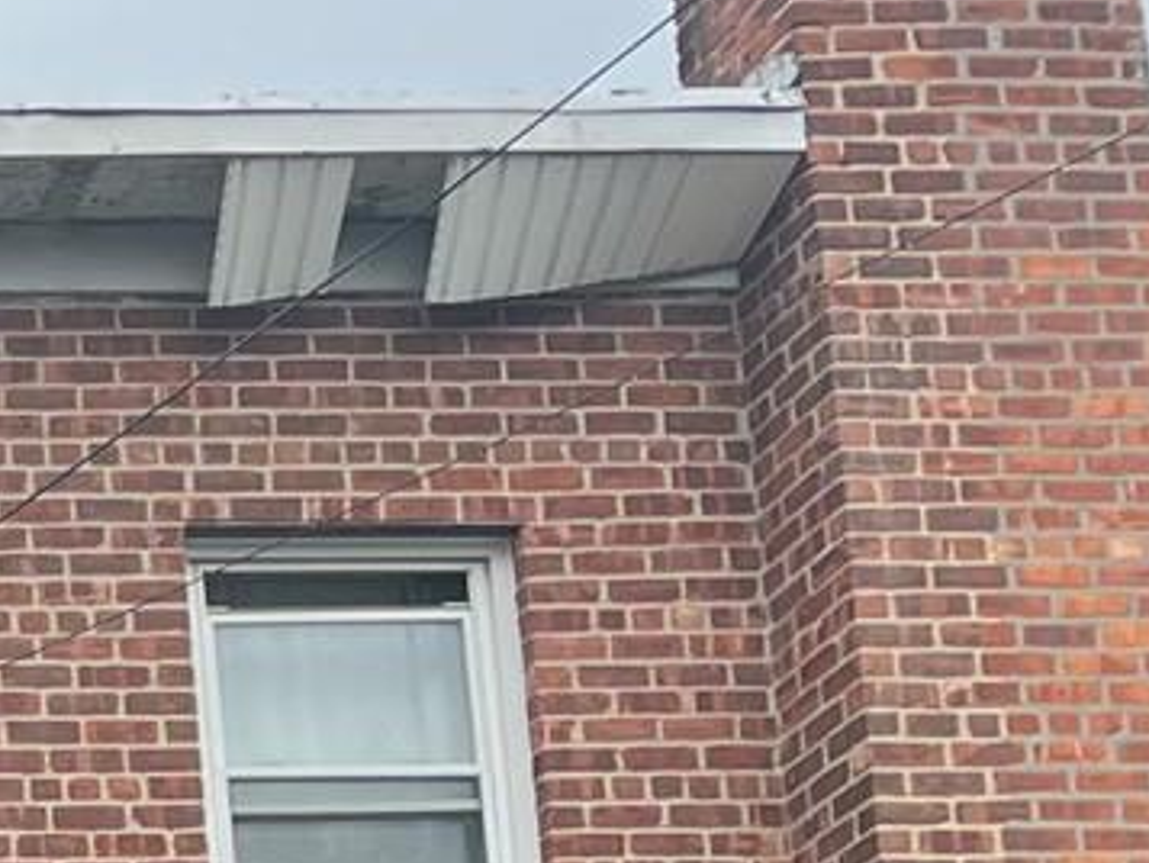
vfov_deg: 9.4
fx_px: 4947
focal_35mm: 149
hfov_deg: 11.2
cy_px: 1700
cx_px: -1551
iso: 50
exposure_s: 1/493
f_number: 1.6
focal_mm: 5.1
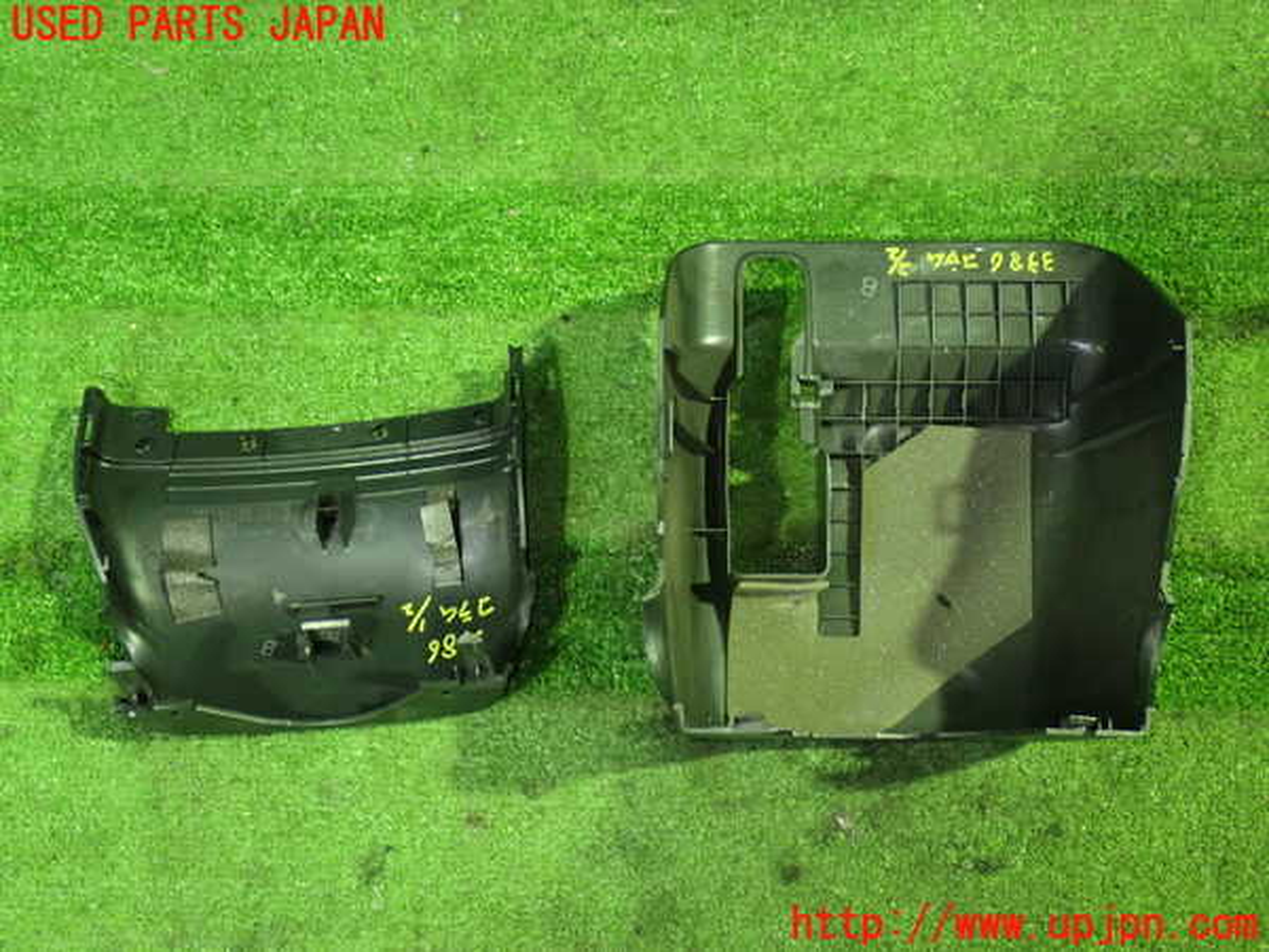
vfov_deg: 32.9
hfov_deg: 42.9
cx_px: 634
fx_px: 1613
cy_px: 476
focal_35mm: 44
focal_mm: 7.84
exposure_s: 1/15
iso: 800
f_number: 2.9
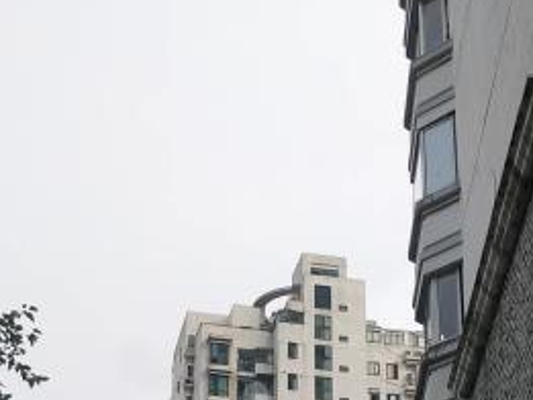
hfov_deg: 21.2
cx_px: 341
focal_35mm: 92
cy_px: 439
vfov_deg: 15.6
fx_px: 1417
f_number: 1.8
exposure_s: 1/1296
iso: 59
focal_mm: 3.95
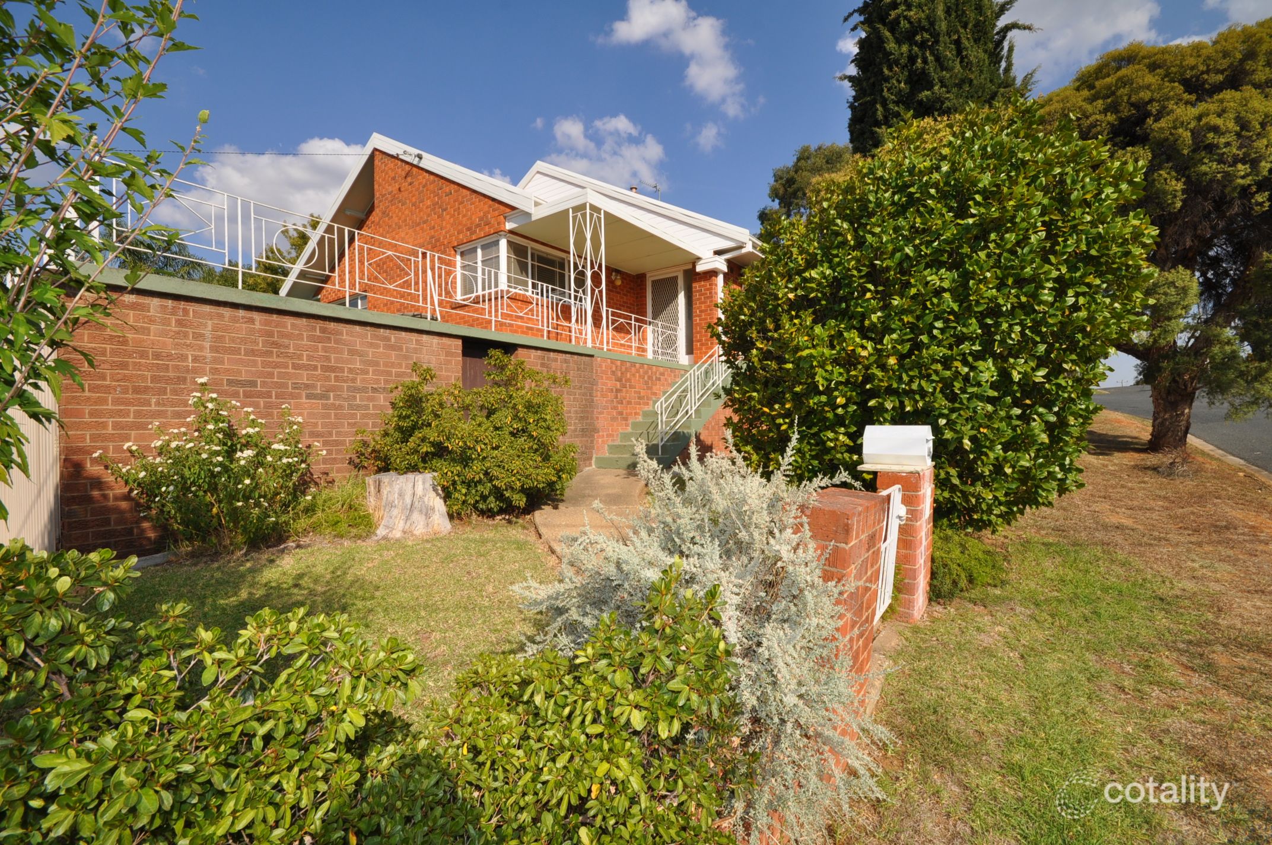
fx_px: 529
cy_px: 422
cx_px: 636
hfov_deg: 100.5
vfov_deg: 77.2
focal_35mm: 15
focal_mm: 10
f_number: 14
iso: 200
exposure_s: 1/200
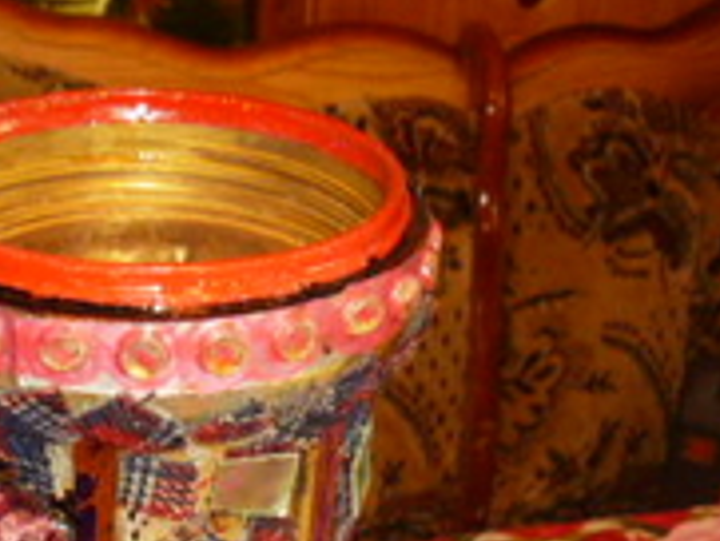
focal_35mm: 77
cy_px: 640
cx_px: 199
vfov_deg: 18.2
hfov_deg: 25.1
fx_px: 1603
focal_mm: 5.5
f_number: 2.8
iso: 400
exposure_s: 1/30
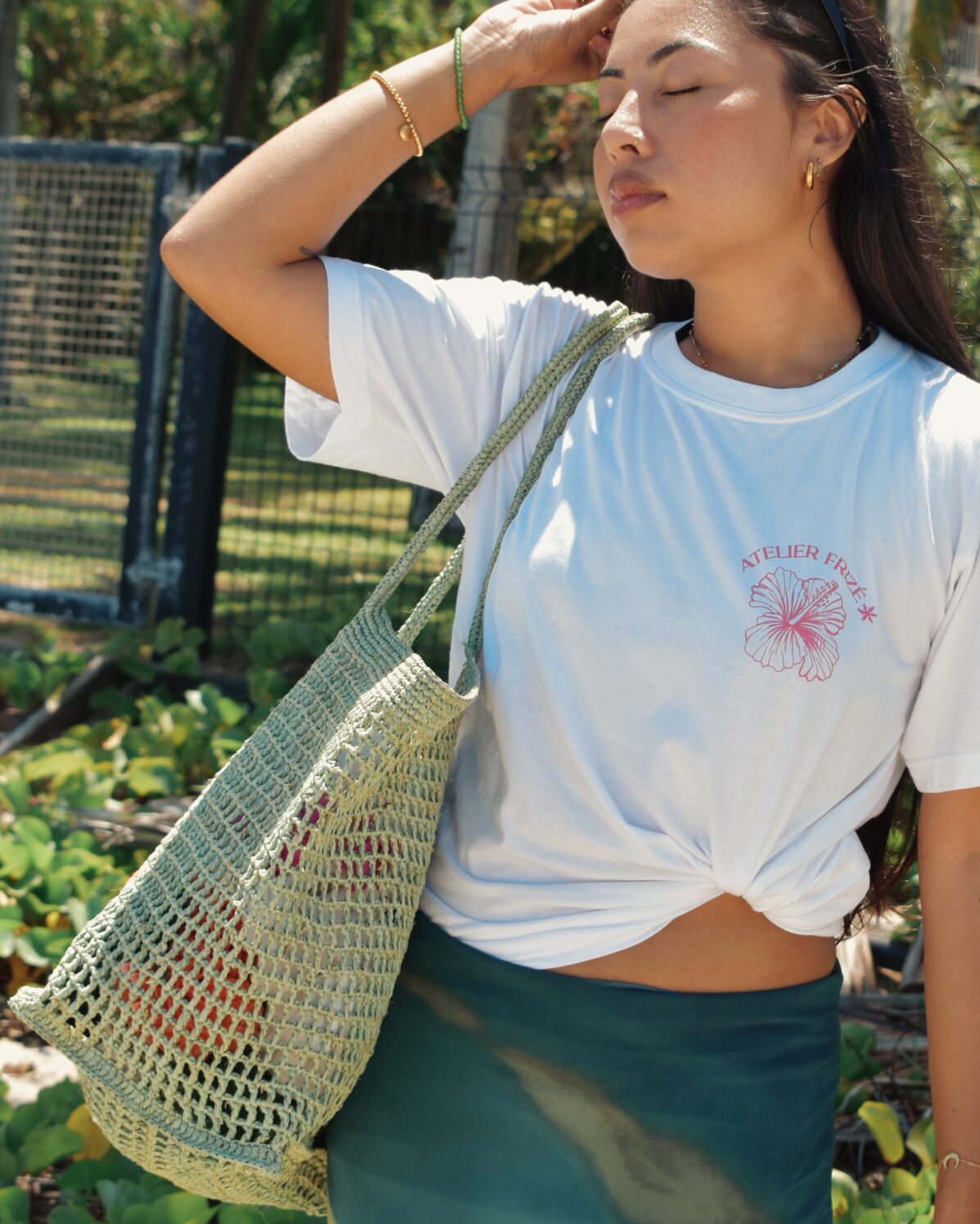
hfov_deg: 13.3
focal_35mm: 116
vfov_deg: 16.6
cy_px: 534
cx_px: 661
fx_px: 4205
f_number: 9
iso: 200
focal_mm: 48
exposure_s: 1/320
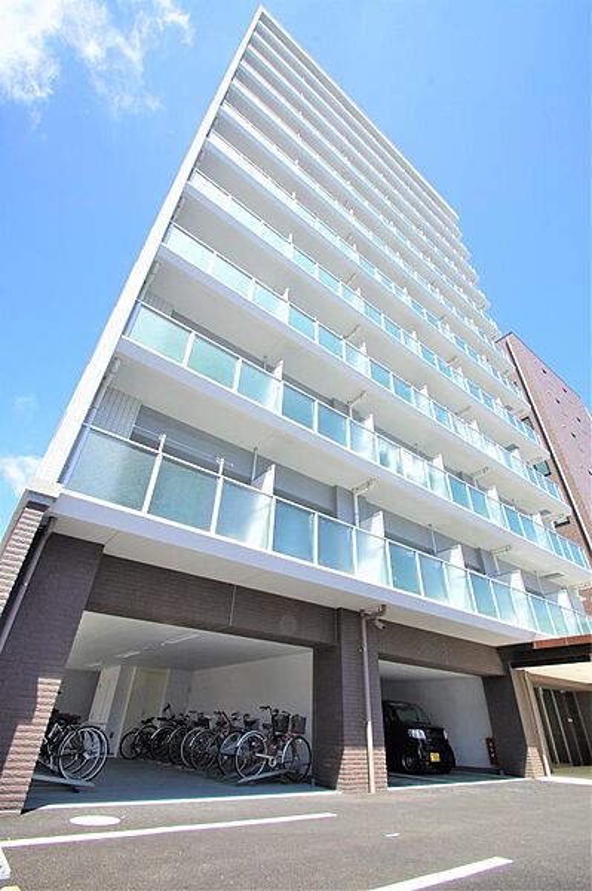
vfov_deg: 100.4
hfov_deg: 77.2
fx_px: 371
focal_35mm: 15
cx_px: 296
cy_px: 446
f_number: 11
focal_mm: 10
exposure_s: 1/60
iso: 100
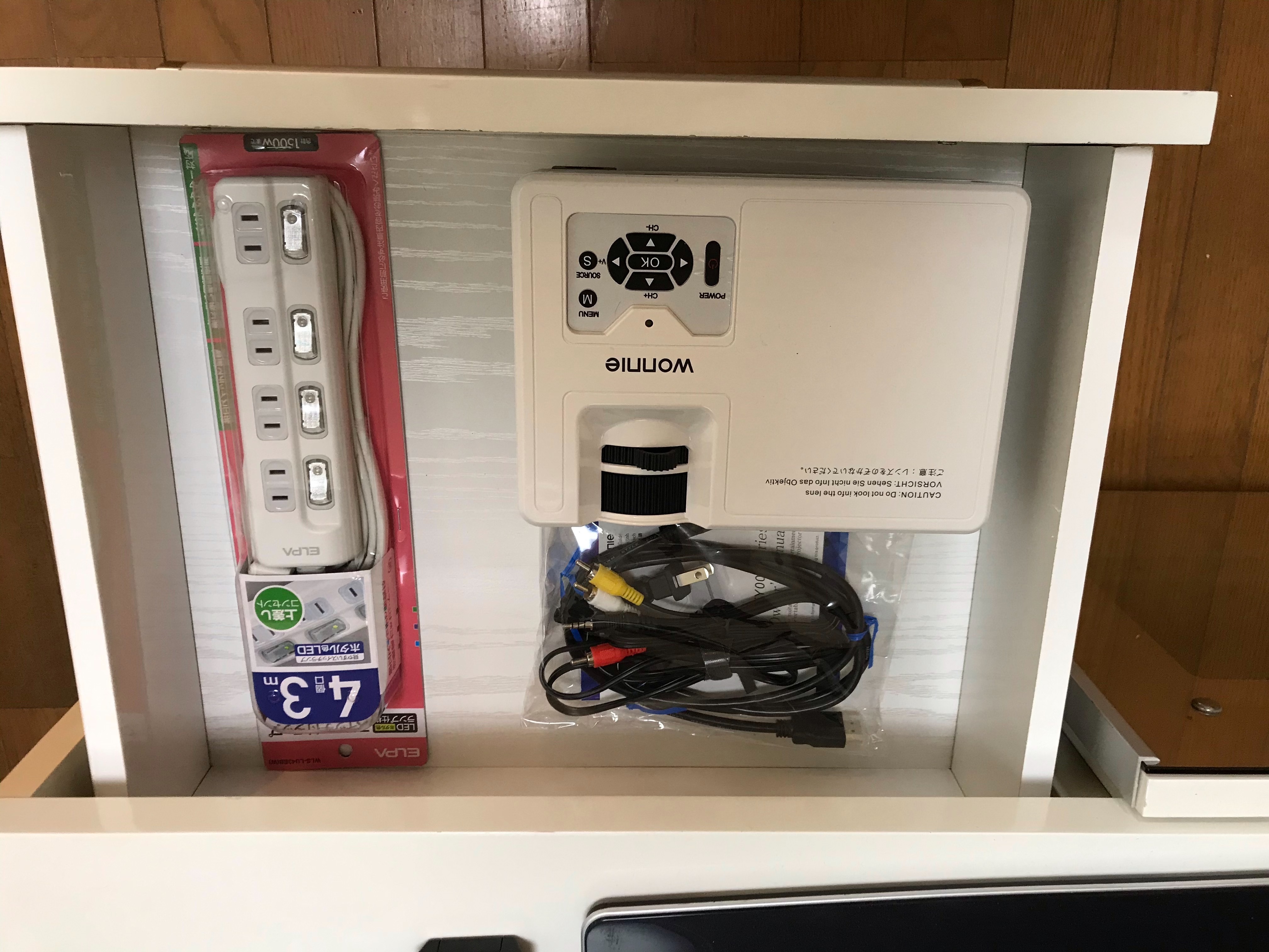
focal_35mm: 28
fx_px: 1026
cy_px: 476
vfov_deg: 49.7
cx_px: 634
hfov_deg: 63.4
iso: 40
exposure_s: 1/25
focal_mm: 3.99
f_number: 1.8
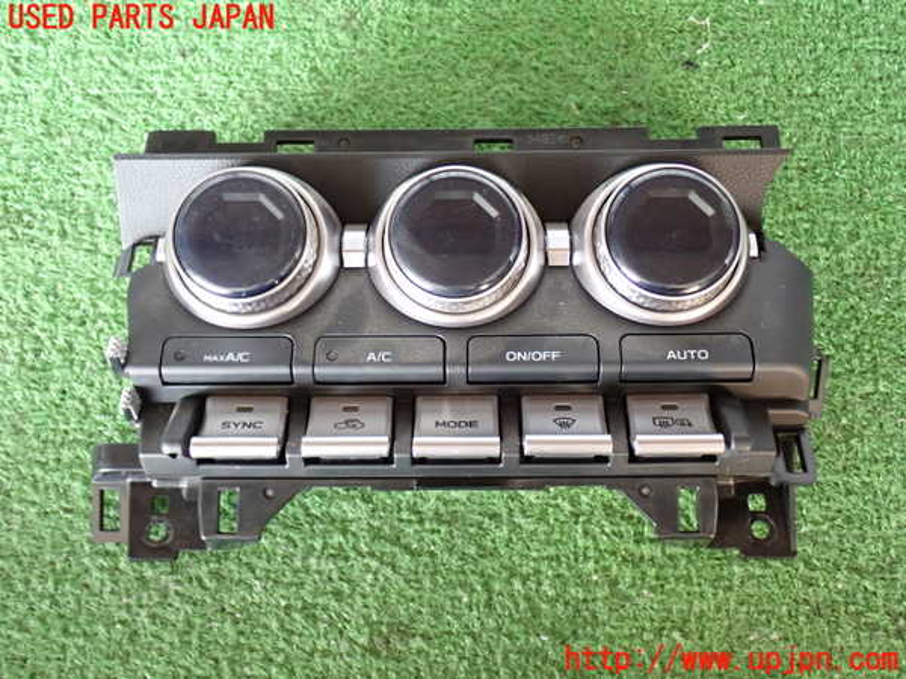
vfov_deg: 32.9
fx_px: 1152
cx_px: 453
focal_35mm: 44
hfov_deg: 42.9
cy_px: 340
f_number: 2.9
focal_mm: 7.84
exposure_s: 1/40
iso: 640
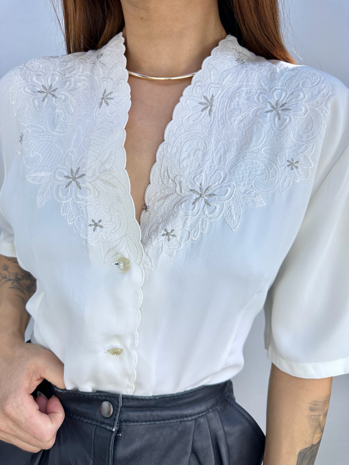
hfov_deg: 56.8
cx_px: 174
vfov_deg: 71.6
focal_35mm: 24
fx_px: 323
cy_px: 232
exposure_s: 1/672
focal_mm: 6.86
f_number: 1.78
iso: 80
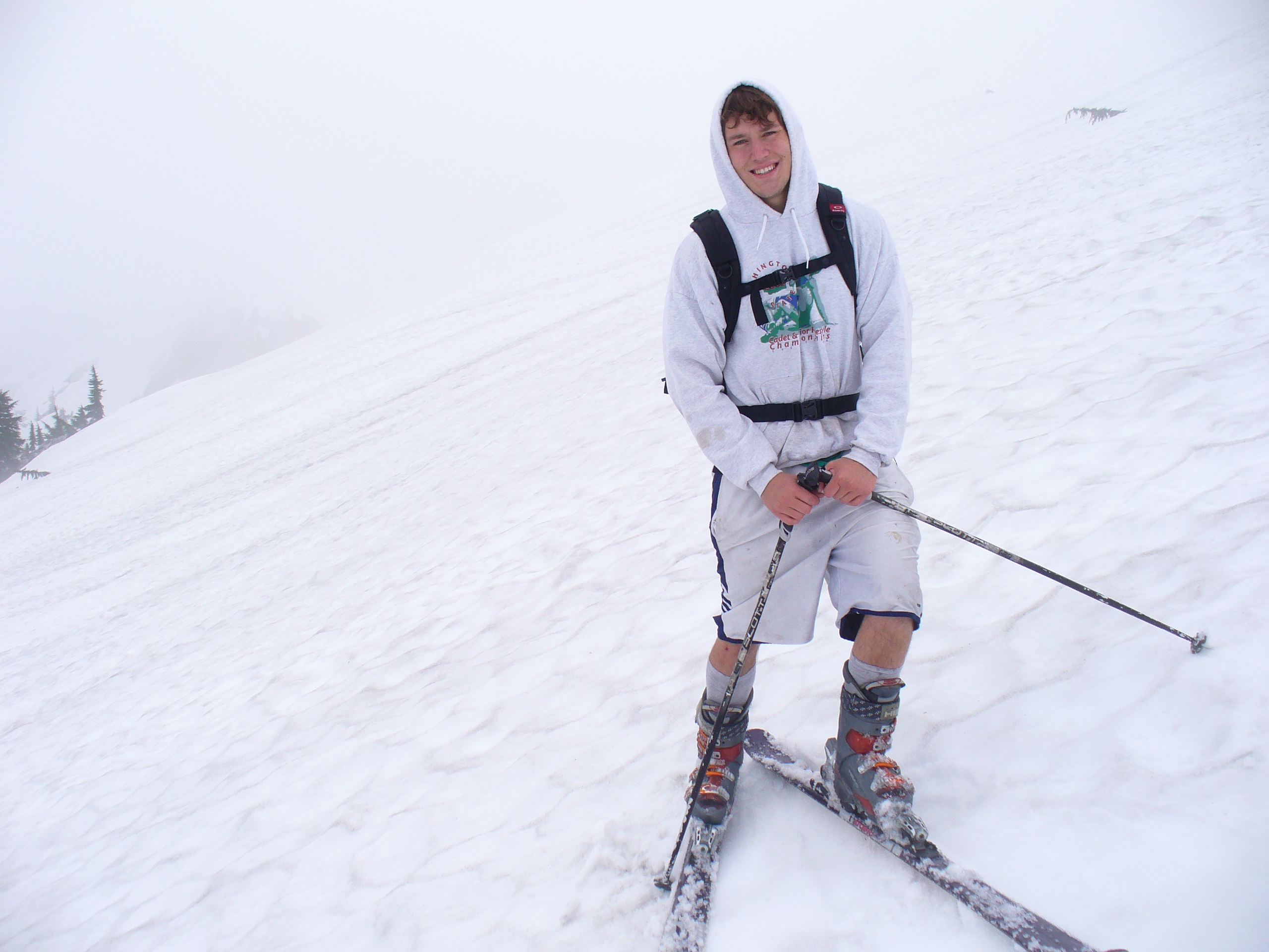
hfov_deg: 50.1
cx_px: 634
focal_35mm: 37
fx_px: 1356
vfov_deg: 38.7
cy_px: 476
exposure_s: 1/250
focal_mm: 6.1
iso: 80
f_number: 5.6
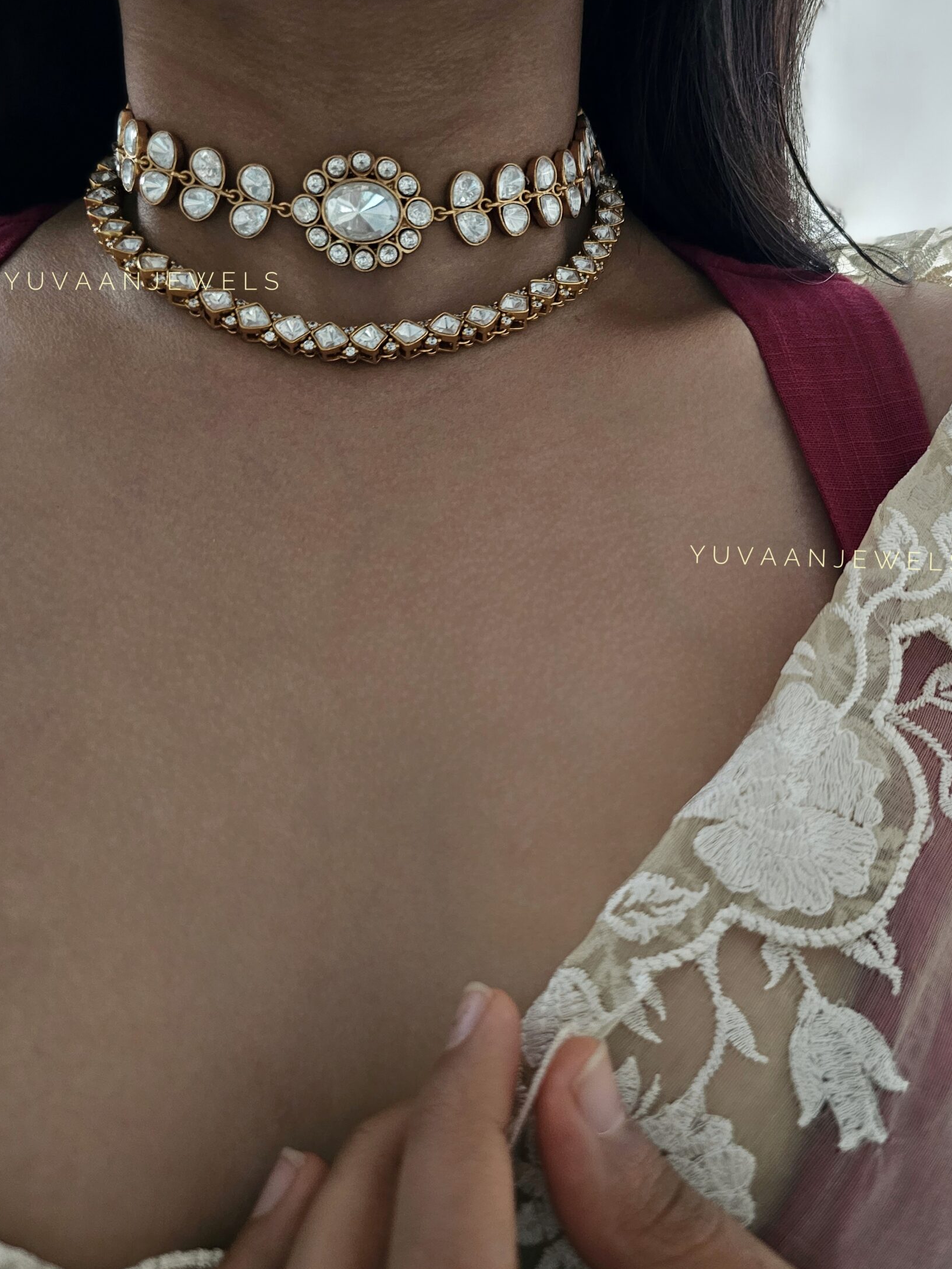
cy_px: 587
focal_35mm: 27
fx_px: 990
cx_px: 555
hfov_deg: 51.1
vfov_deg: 65.2
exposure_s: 1/33
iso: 640
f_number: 1.7
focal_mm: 6.3
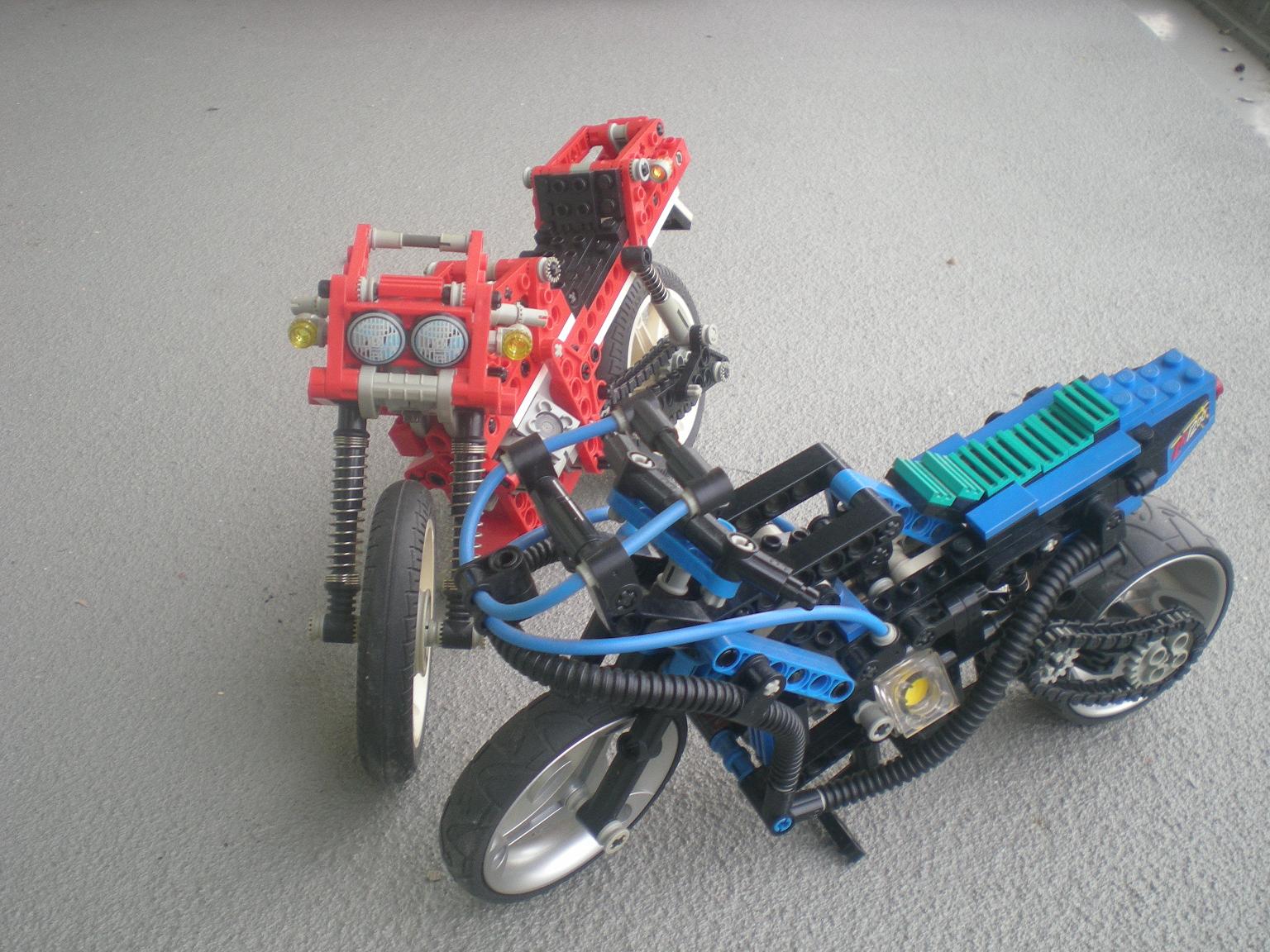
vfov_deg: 37.7
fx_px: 1394
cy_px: 476
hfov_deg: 49.0
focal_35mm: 38
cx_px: 635
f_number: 3.1
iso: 82
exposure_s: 1/59.3
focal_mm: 6.3
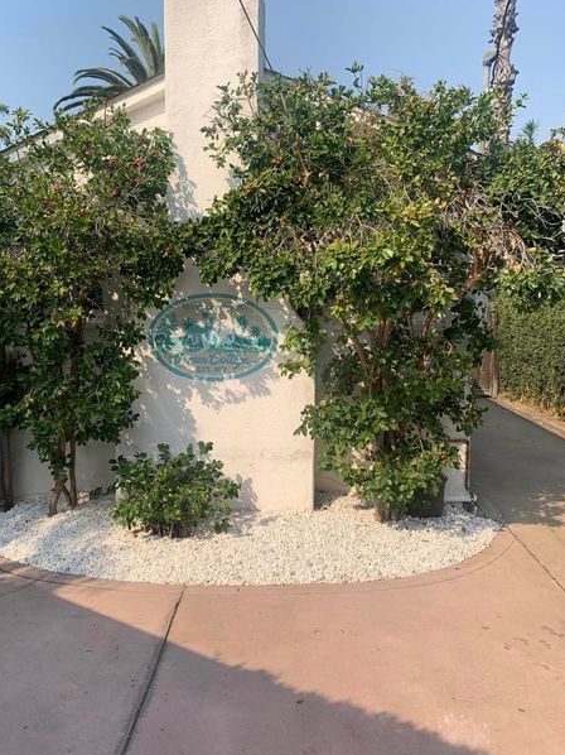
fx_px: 632
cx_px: 252
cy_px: 396
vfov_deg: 61.6
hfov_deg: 48.1
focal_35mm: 29
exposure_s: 1/2257
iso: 25
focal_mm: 4.25
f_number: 1.8
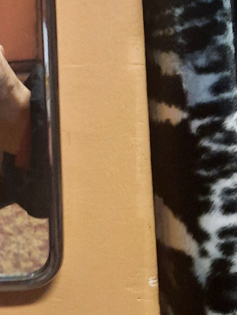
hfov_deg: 16.5
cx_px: -82
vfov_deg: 22.5
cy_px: 7
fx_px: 767
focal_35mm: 84
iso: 320
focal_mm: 4.6
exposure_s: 1/33
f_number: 2
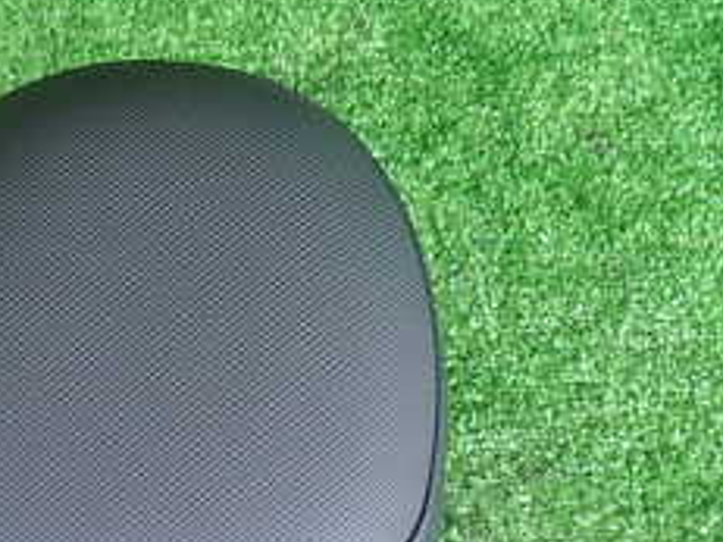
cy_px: 633
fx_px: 1357
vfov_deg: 21.2
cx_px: 110
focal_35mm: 65
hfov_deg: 28.9
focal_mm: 4.5
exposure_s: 1/50
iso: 200
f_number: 2
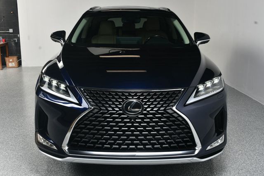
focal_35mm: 40
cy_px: 88
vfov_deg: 33.4
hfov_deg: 48.5
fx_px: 293
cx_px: 132
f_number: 11
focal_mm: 27
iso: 100
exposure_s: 1/160
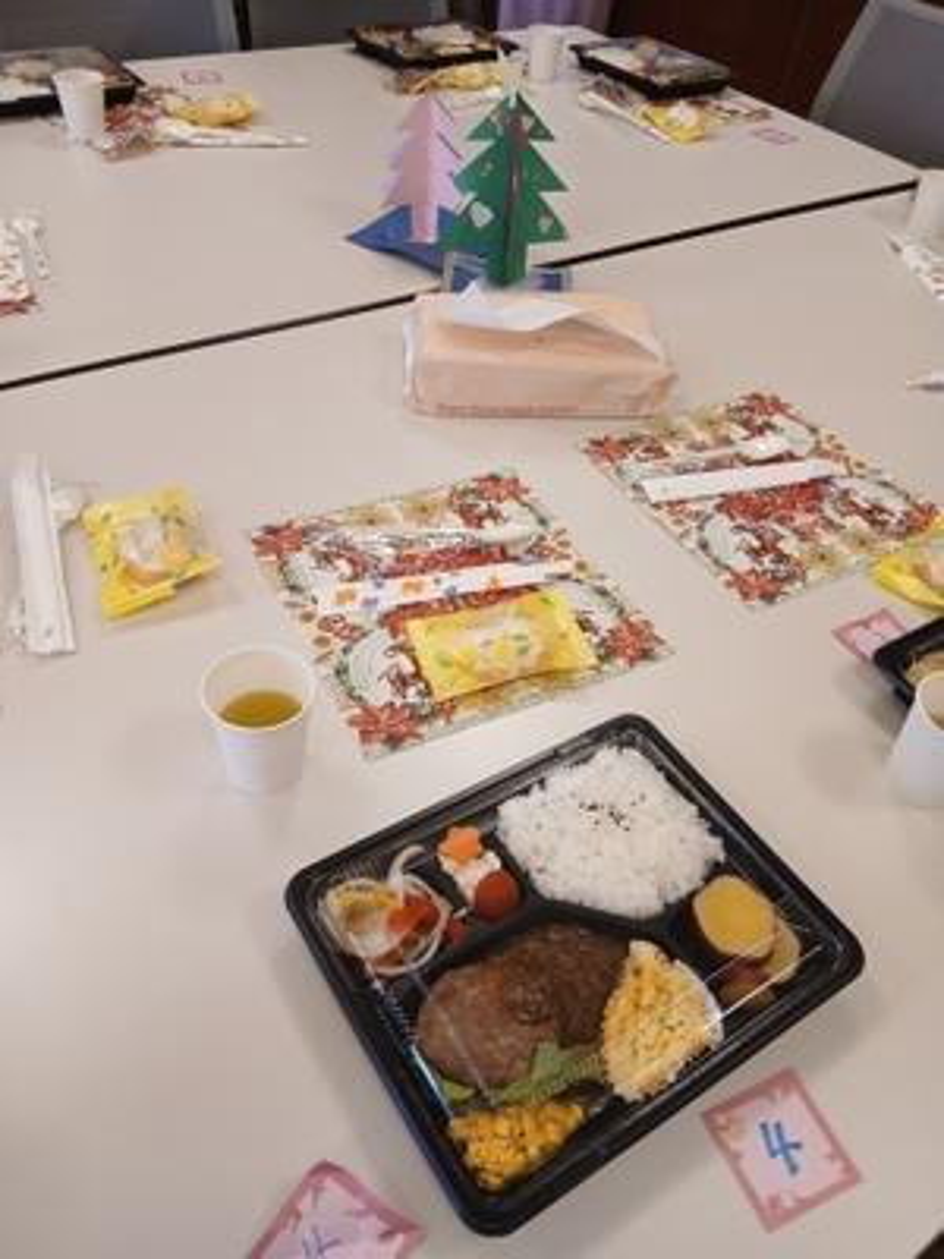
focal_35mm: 26
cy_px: 630
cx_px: 472
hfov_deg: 53.1
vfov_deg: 67.3
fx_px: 945
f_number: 1.8
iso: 200
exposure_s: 1/60
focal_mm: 3.86
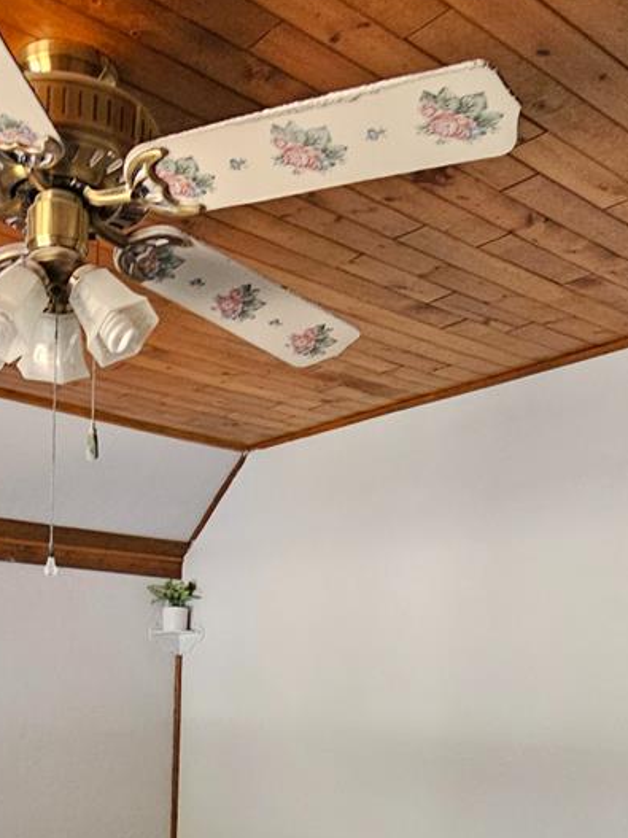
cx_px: 160
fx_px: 895
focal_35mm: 37
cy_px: 714
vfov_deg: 46.5
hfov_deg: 37.7
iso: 640
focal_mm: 2.2
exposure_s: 1/30
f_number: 2.2
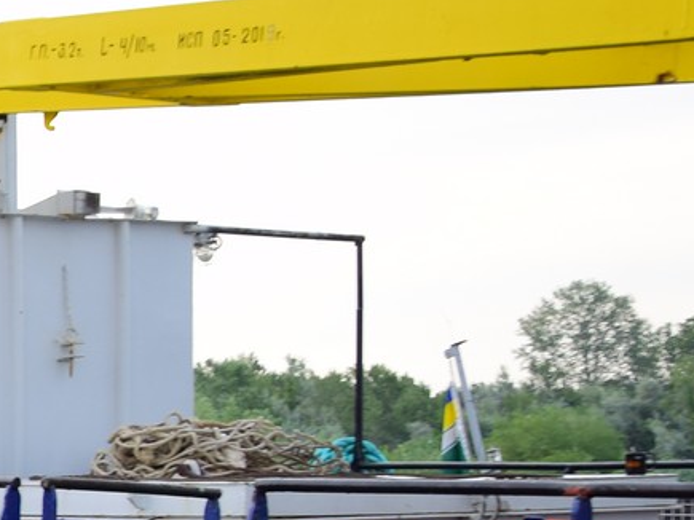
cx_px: -528
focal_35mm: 129
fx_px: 2586
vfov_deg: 11.3
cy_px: 630
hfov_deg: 13.8
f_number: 5.6
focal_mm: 24
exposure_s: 1/125
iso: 200
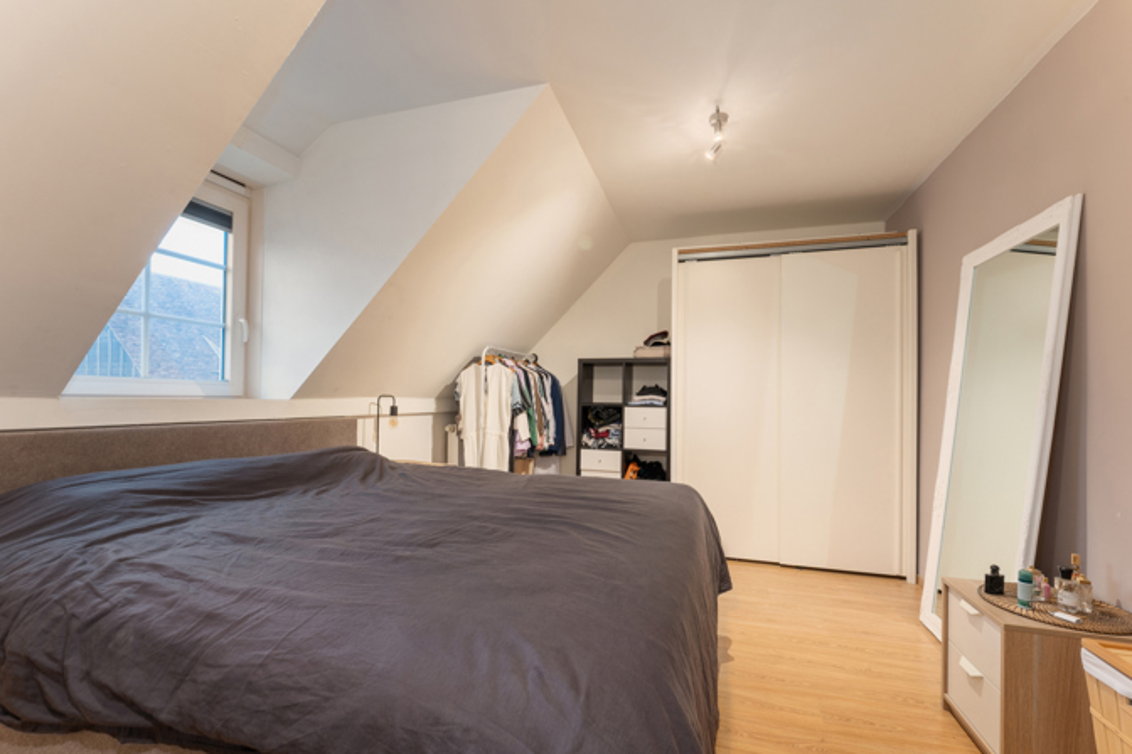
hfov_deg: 100.4
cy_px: 394
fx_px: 472
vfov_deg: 77.3
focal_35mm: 15
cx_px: 561
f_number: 11
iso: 250
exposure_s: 1/125
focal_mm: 14
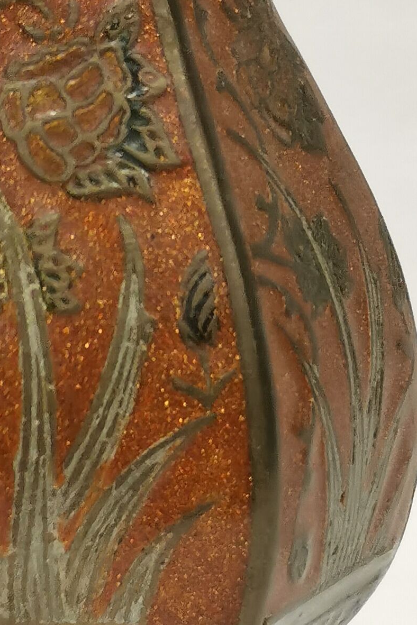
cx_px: 35
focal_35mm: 183
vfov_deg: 11.2
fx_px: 3179
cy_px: 245
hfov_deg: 7.5
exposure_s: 1/100
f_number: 1.8
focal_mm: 5.58
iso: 200
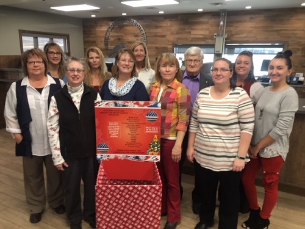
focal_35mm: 29
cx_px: 152
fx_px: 256
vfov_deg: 48.2
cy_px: 114
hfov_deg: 61.7
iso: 64
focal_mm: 4.15
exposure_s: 1/30
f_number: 2.2
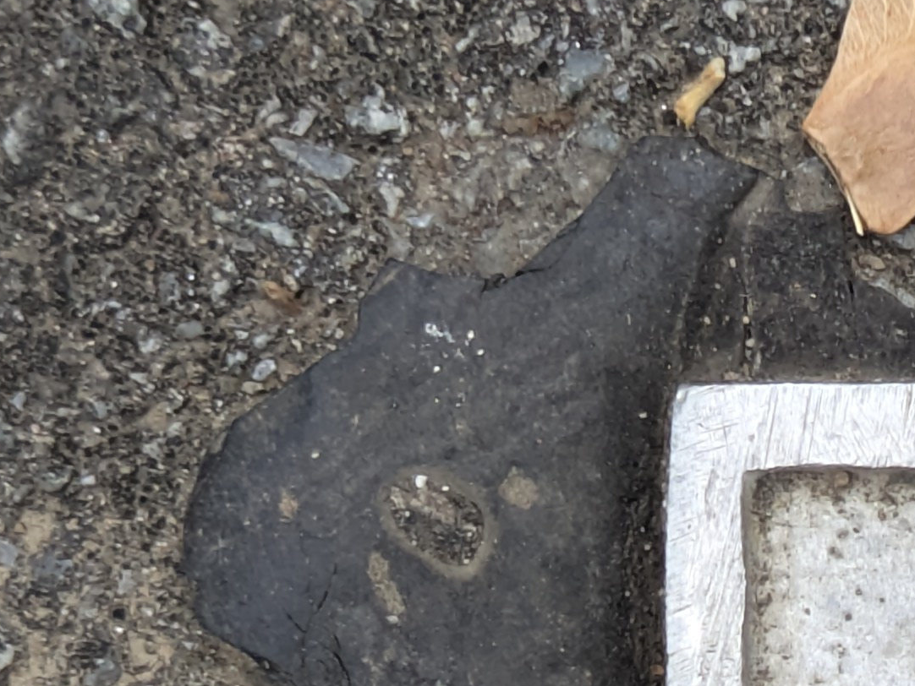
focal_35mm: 218
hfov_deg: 8.8
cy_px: 954
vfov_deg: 6.7
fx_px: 5764
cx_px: 1537
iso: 62
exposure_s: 1/50
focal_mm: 5.43
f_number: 1.89
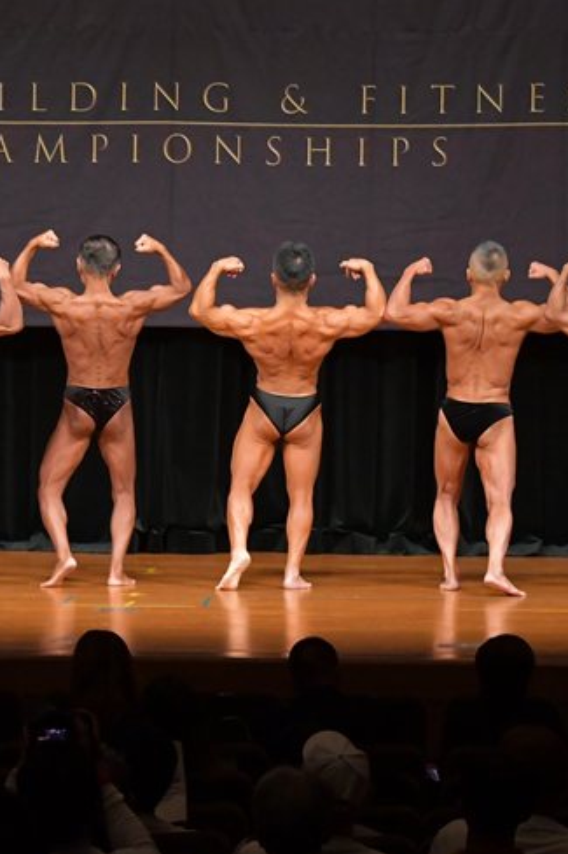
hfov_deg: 6.3
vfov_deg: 9.4
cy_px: 408
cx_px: 216
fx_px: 5186
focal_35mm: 219
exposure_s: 1/400
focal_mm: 92
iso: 5000
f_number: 5.6
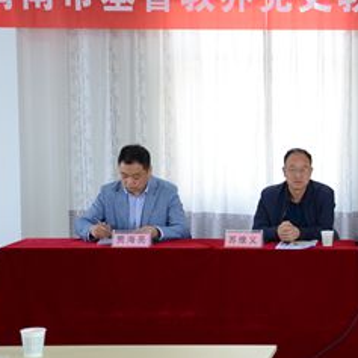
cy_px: 167
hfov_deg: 18.3
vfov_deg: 19.3
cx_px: 431
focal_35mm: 90
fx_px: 1053
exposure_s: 1/80
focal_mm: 28
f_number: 4.5
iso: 1000
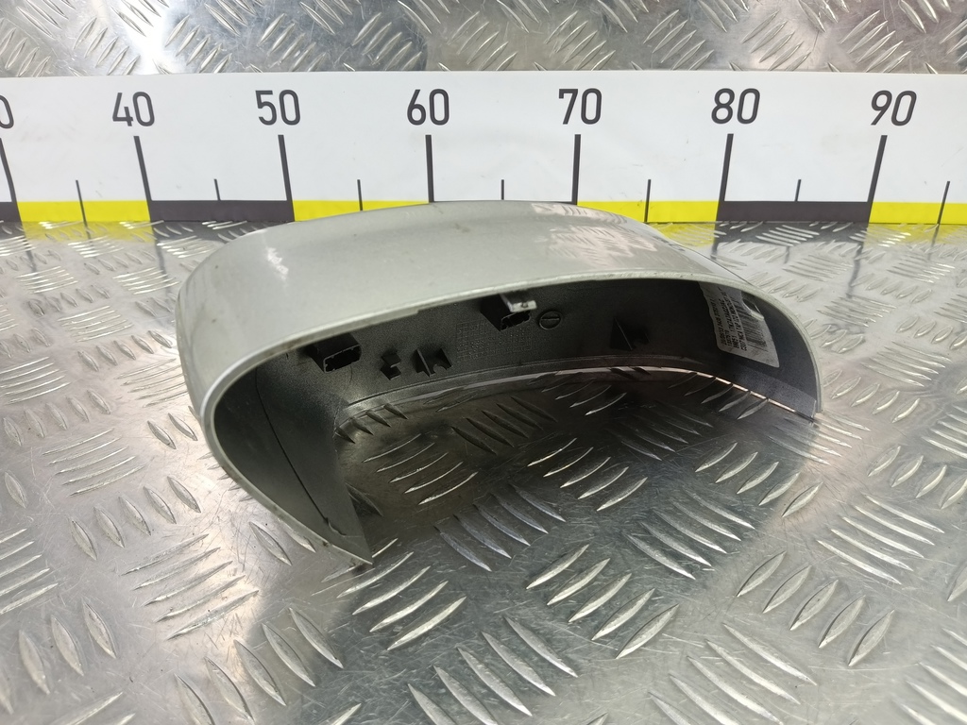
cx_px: 484
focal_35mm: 23
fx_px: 643
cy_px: 362
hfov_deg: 73.9
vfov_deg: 58.9
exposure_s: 1/50
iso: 145
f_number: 1.6
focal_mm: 4.11
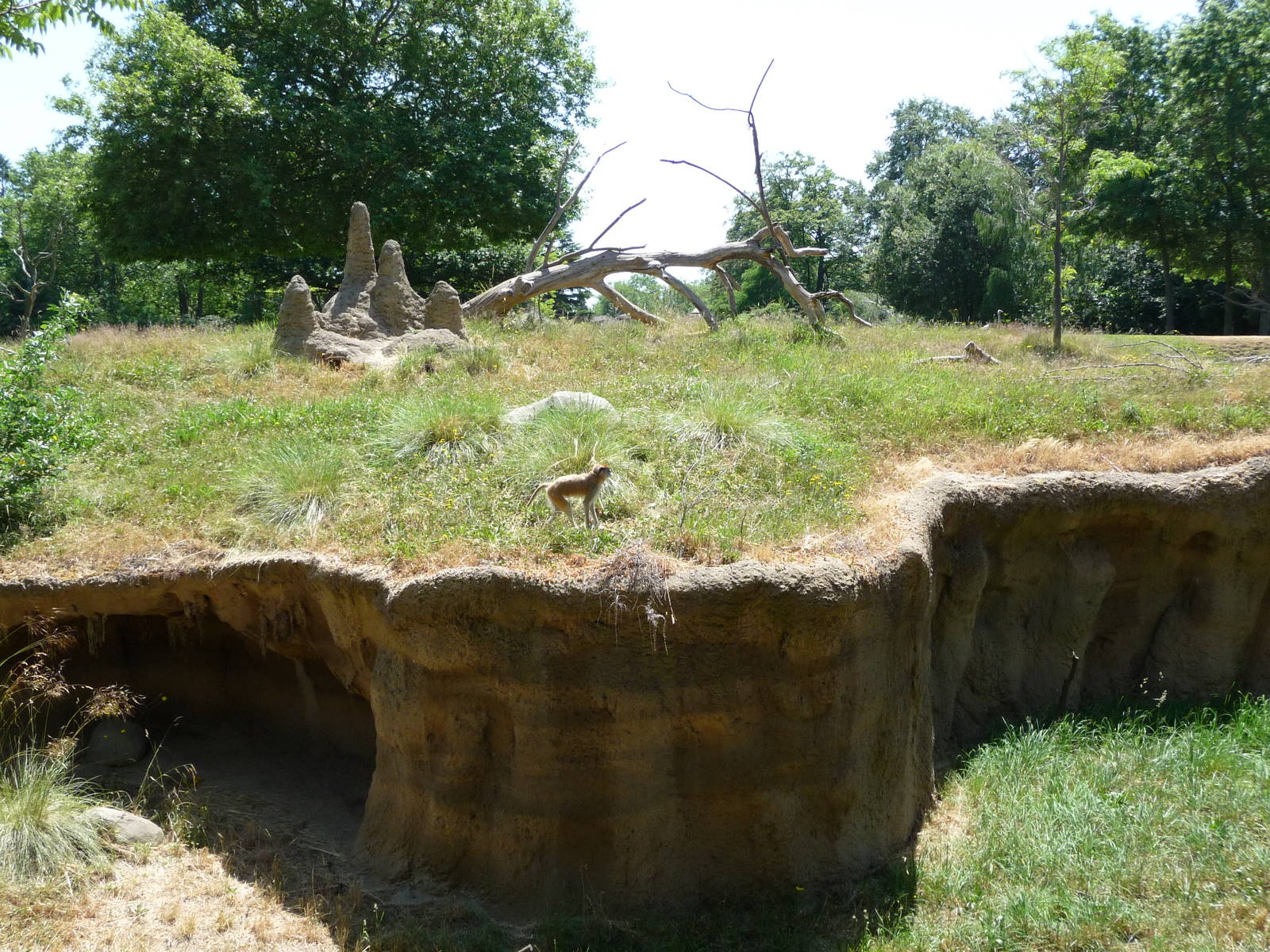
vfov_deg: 36.0
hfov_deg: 46.8
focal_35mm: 40
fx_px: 1468
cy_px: 476
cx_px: 635
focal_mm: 6.7
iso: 160
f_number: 3.9
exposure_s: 1/500
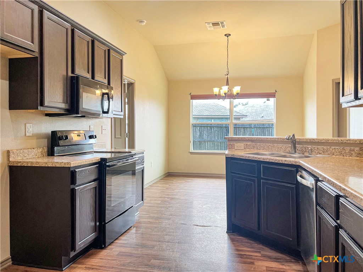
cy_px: 136
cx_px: 182
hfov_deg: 67.3
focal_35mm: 26
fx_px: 273
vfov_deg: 53.1
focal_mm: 5.7
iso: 64
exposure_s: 1/120
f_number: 1.5
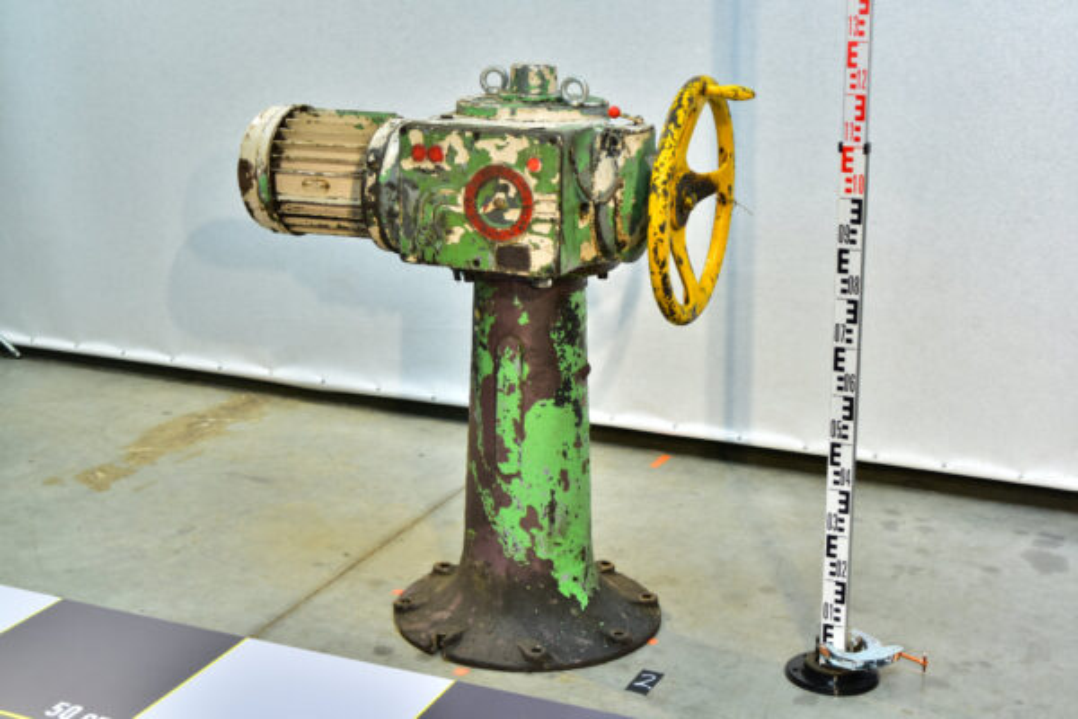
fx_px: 1647
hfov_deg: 36.2
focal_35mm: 55
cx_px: 539
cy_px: 360
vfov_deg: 24.6
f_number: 4.8
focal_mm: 55
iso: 500
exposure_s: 1/80
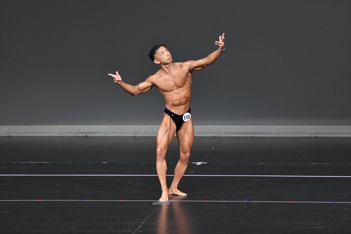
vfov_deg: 4.8
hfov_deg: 7.2
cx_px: 176
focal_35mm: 285
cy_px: 117
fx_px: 2777
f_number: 5.6
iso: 4000
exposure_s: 1/400
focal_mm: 190
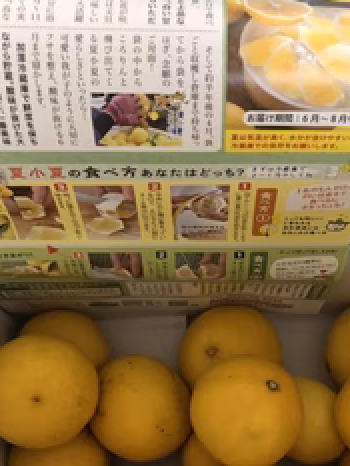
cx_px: 232
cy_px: 346
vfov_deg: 38.7
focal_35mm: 48
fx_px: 647
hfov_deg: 30.1
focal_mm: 4
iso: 100
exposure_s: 1/7
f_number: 1.8
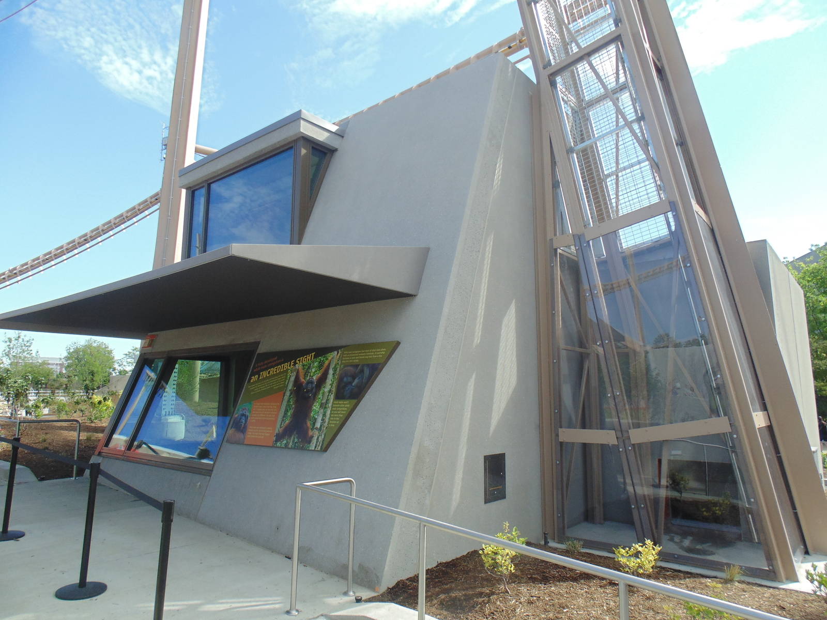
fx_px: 526
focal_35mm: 22
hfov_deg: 76.4
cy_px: 310
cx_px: 414
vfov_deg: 61.1
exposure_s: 1/500
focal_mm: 4
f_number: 3.1
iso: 80
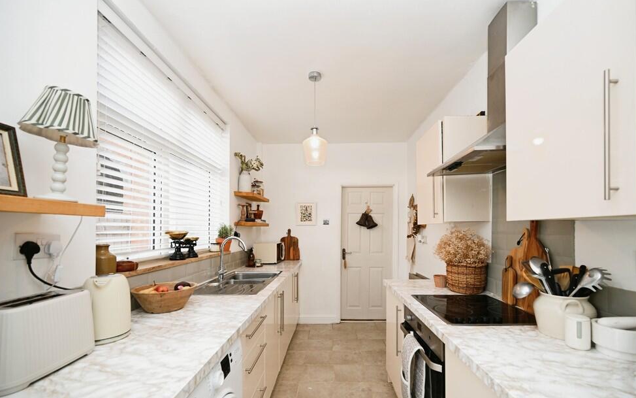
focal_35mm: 15
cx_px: 330
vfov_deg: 74.6
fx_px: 260
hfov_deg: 101.4
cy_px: 217
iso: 450
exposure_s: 1/60
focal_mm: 14
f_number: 4
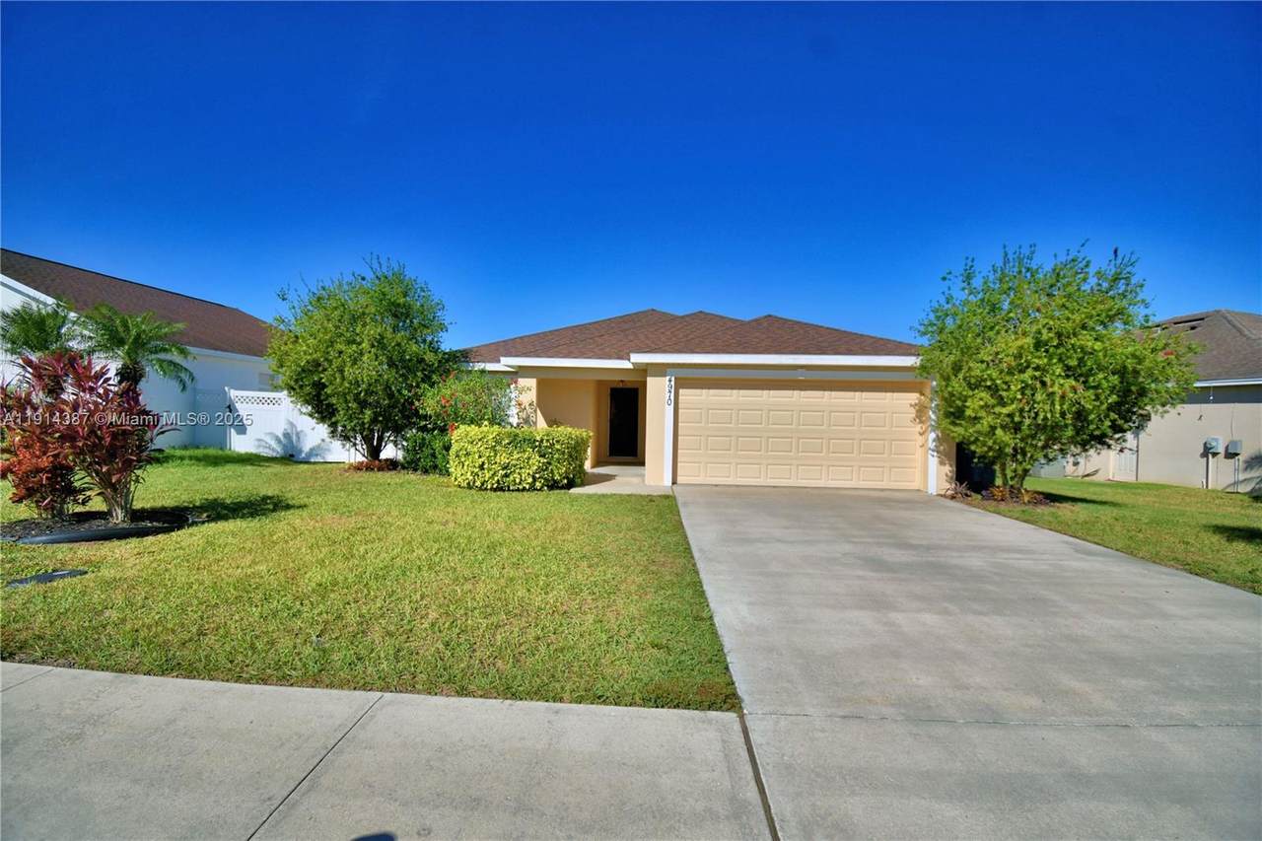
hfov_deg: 100.4
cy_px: 420
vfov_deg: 77.3
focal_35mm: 15
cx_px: 631
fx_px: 526
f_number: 4.5
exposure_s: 1/3200
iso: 100
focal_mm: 10
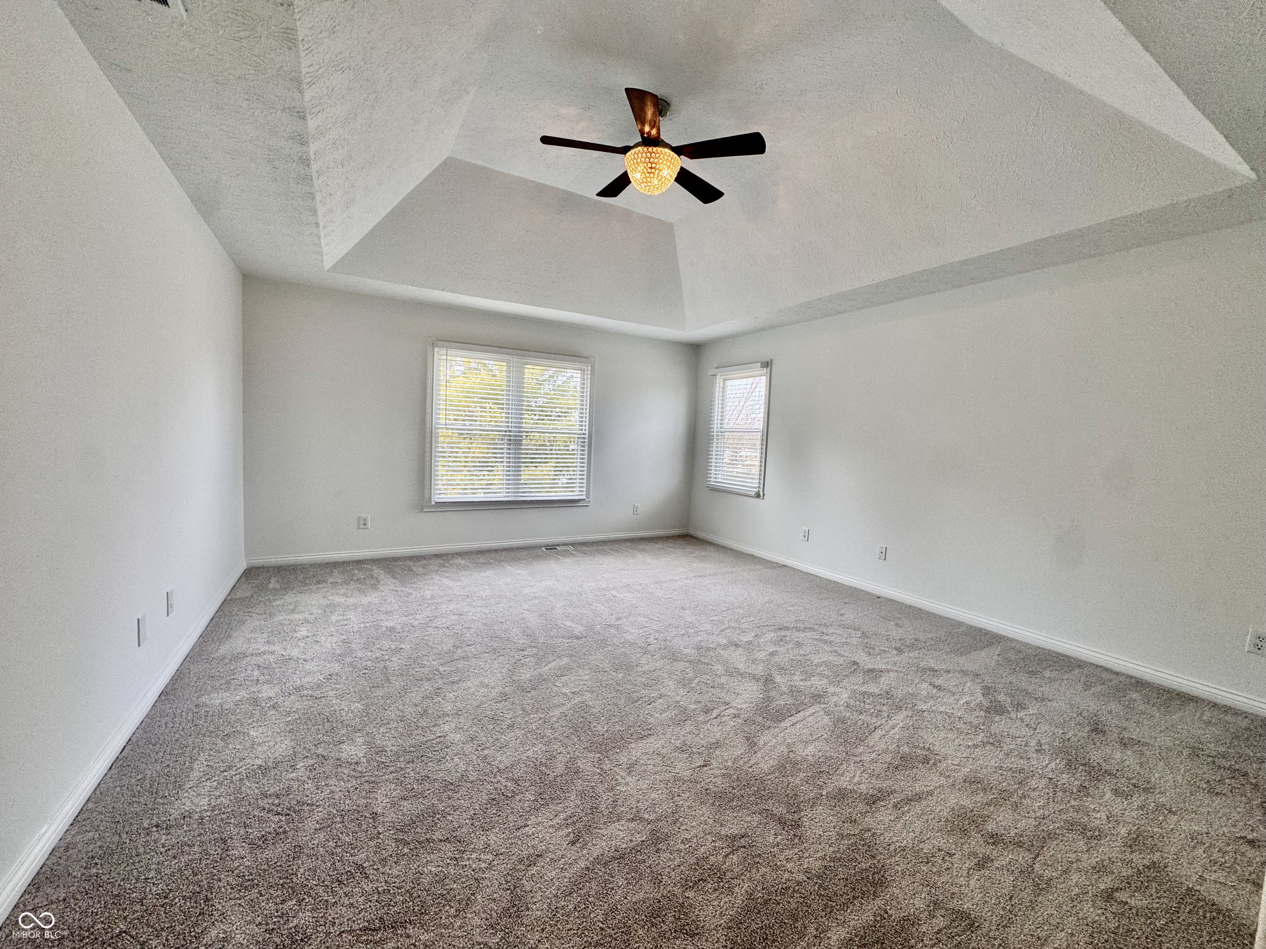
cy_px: 474
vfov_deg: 85.7
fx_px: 512
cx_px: 633
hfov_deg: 102.1
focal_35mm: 14
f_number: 2.2
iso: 100
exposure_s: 1/120
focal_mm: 2.22
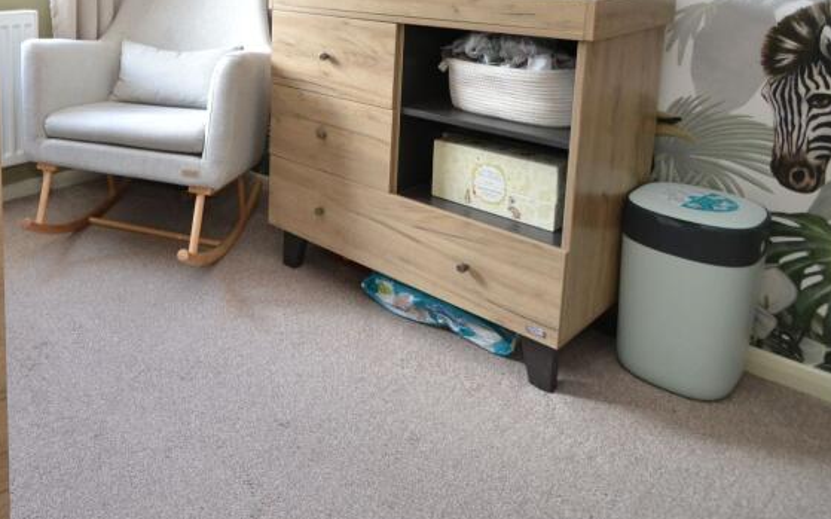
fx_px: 634
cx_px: 131
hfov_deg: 59.5
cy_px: 26
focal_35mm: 28
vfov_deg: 40.2
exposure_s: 1/60
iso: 800
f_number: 3.5
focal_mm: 10
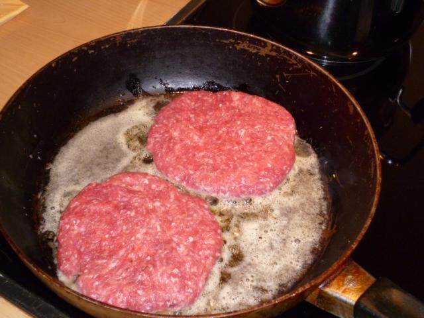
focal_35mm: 56
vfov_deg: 26.1
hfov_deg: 34.3
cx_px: 212
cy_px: 159
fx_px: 686
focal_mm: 10
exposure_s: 1/60
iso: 400
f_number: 4.4
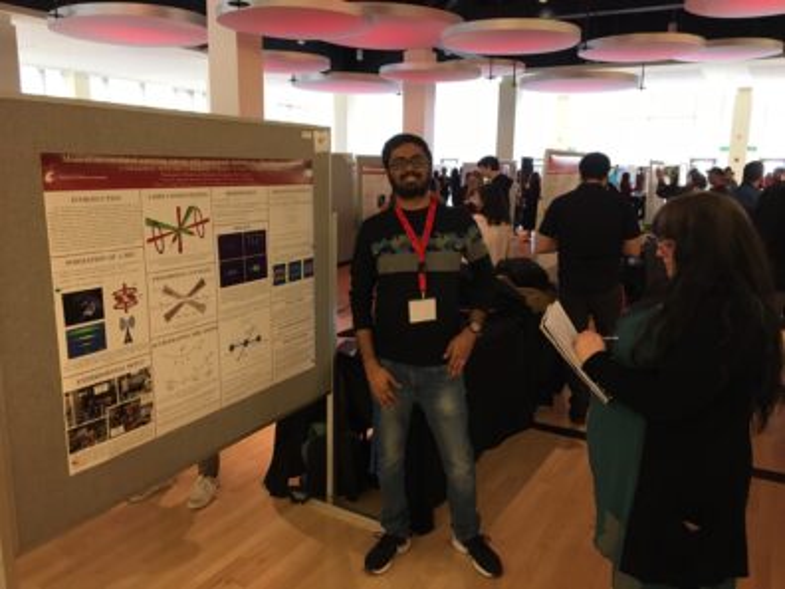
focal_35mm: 29
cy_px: 294
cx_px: 392
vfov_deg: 48.2
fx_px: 658
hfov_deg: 61.7
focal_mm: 4.15
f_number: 2.2
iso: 160
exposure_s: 1/30
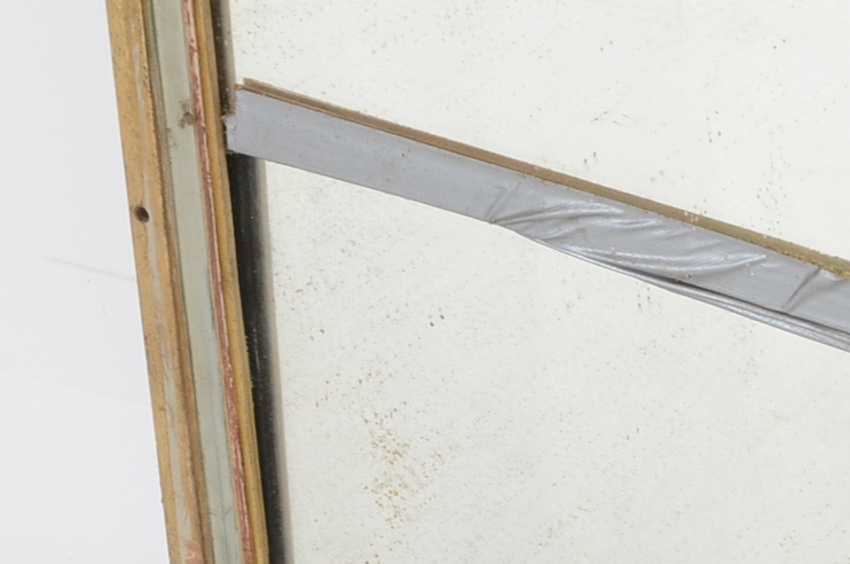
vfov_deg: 5.5
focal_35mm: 249
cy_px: 459
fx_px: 5869
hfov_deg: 8.1
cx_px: 1213
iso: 320
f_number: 13
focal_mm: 50
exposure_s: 1/100
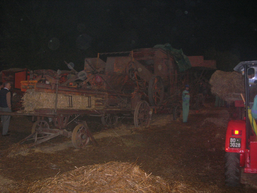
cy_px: 96
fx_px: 282
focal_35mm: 38
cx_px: 128
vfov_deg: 37.7
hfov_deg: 49.0
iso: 200
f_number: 2.8
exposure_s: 1/60.1
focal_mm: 7.8
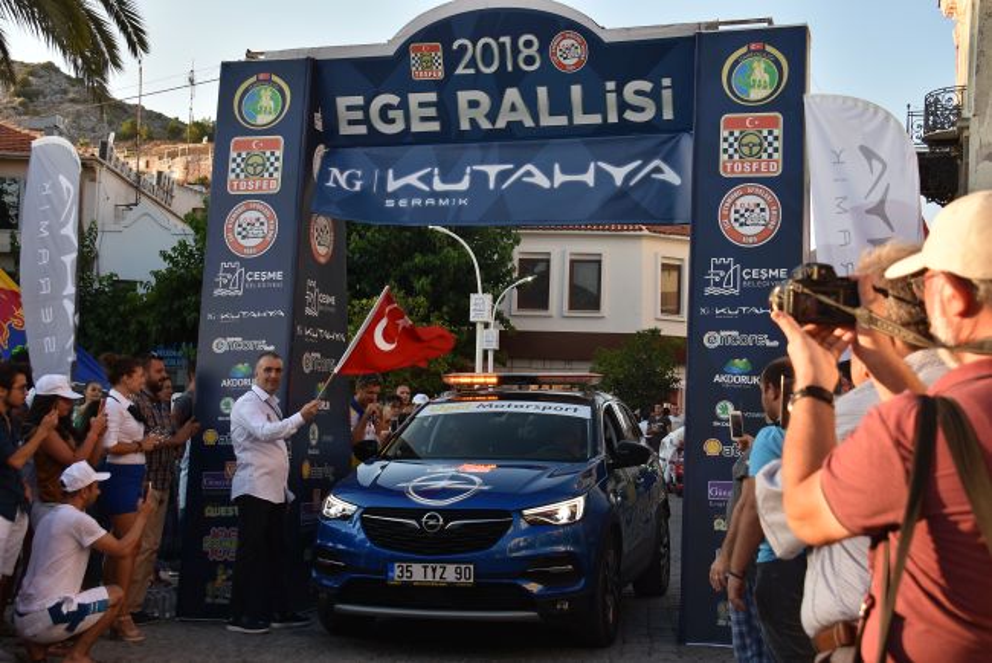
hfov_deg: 38.9
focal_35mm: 51
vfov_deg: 26.5
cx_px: 496
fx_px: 1406
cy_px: 332
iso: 200
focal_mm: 34
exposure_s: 1/250
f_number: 5.6
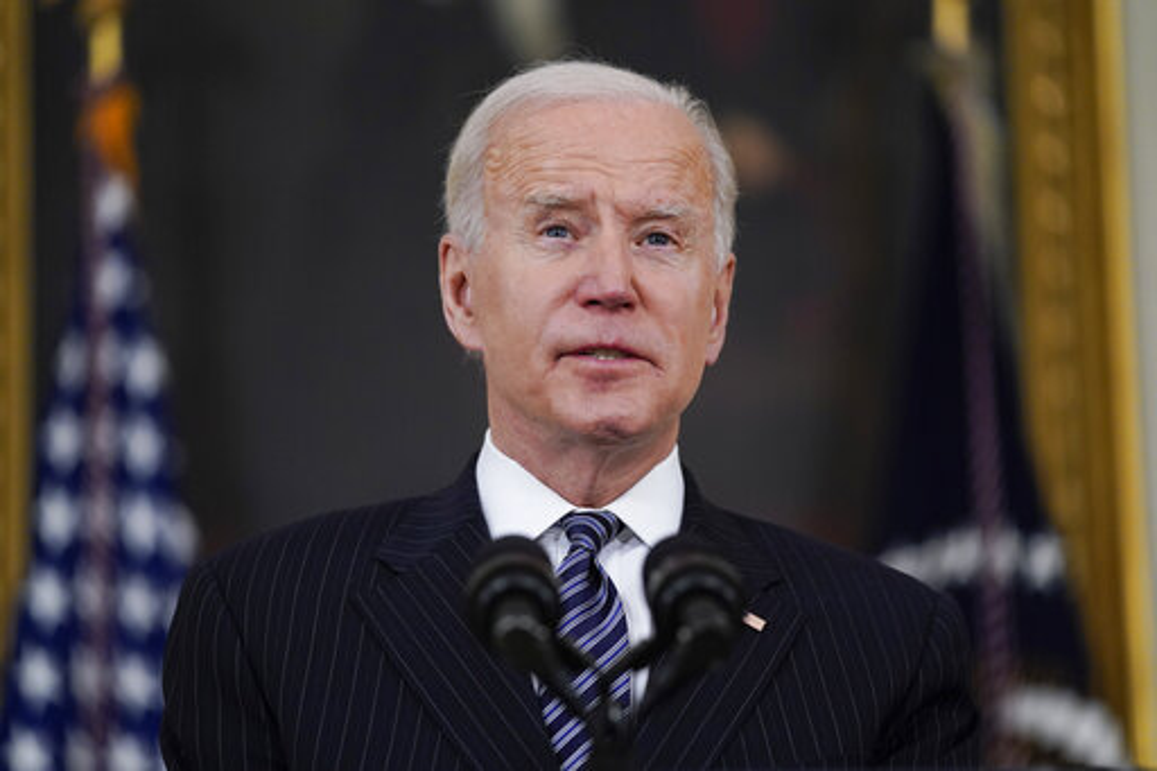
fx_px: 4755
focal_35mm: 148
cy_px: 386
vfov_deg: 9.3
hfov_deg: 13.9
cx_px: 578
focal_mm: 148
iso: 2500
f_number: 2.8
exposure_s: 1/400
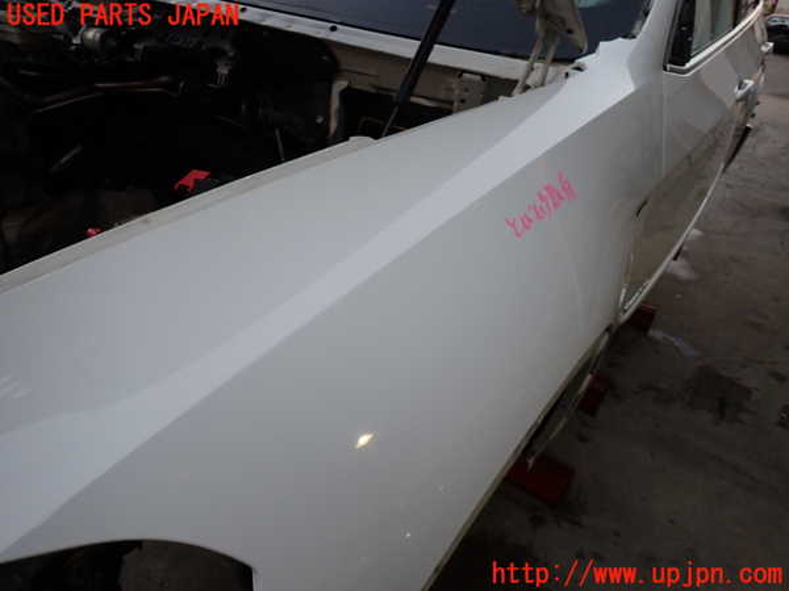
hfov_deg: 69.4
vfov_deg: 54.9
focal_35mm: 25
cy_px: 296
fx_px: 570
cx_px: 394
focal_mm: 4.5
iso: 200
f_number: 2
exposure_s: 1/50
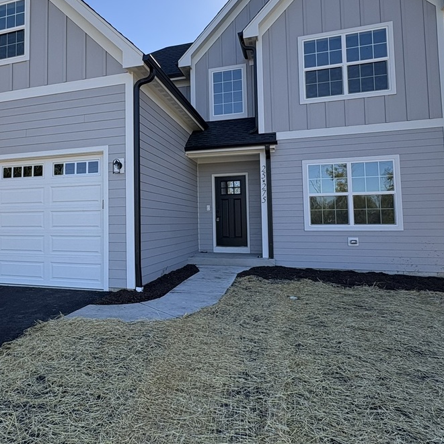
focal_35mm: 27
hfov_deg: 57.4
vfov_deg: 58.9
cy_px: 196
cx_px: 139
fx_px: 392
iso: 64
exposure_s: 1/693
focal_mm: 2.22
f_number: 2.2
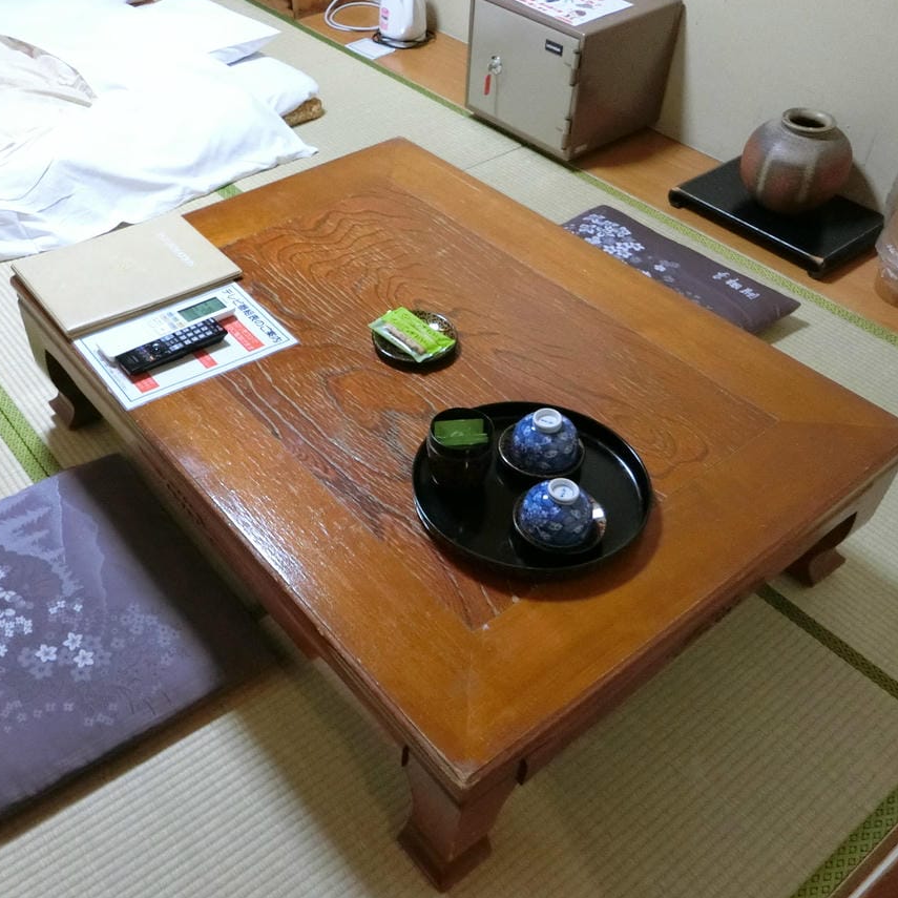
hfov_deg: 52.1
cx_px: 353
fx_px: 910
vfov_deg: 52.5
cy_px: 464
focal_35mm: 31
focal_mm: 5.4
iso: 1000
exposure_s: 1/30
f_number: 2.8
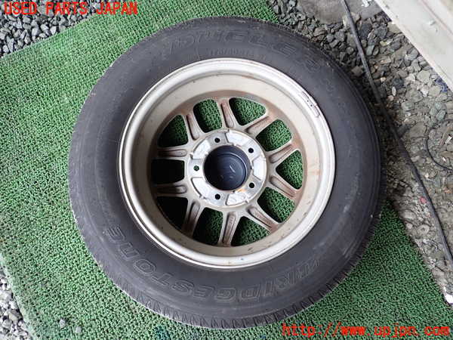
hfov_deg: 60.0
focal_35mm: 30
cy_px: 170
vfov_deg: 46.8
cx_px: 226
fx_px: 393
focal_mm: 5.4
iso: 200
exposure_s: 1/60
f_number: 2.3
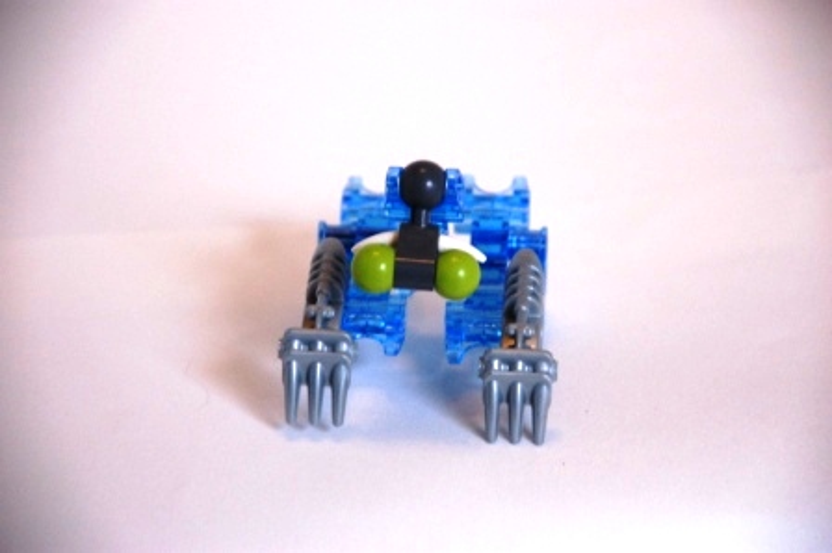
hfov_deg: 10.2
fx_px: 4676
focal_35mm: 202
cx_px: 416
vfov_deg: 6.8
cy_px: 276
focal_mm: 135
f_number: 5.6
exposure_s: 1/100
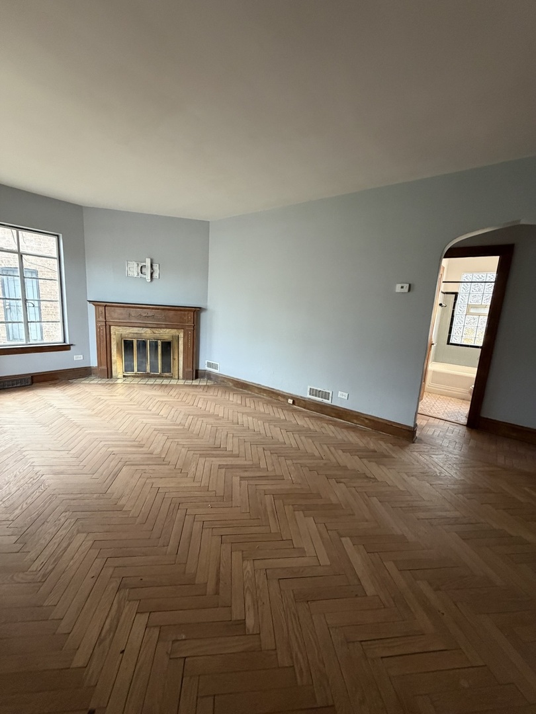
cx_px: 268
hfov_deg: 85.7
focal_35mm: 14
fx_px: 289
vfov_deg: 102.1
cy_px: 357
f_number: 2.2
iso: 500
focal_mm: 2.22
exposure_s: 1/60
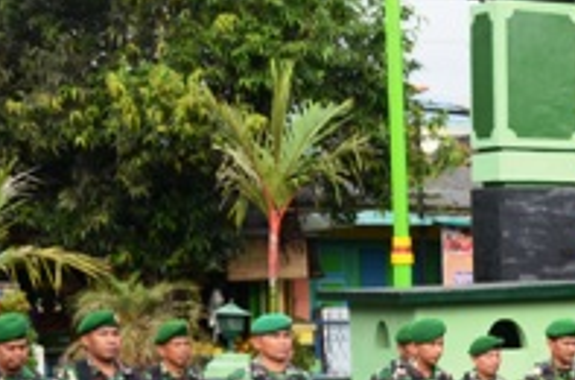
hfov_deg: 10.3
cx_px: 846
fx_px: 3105
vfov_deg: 6.9
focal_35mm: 195
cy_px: 611
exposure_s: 1/125
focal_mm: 40
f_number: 7.1
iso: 200
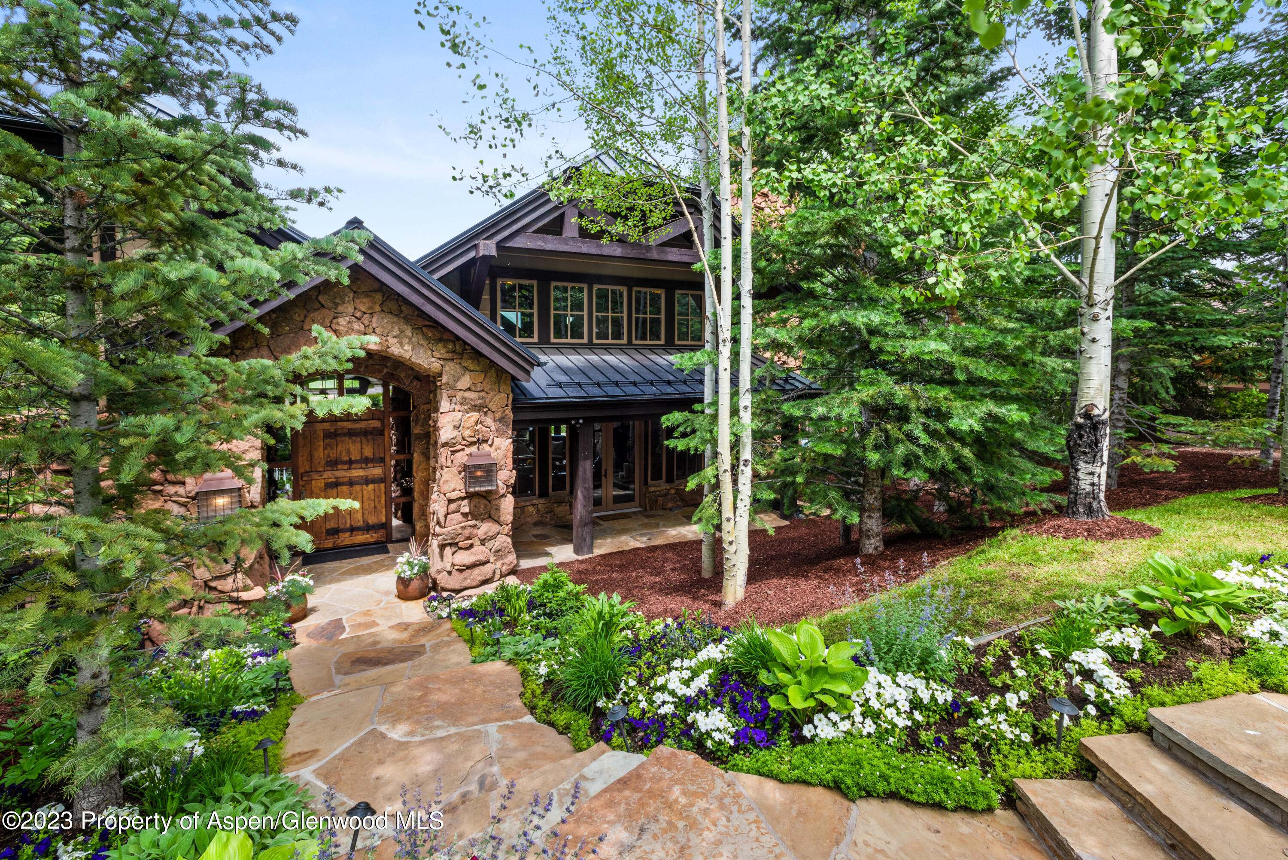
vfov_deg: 70.5
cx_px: 644
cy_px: 430
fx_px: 608
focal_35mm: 17
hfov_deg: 93.3
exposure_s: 1/8
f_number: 13
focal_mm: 17
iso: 100
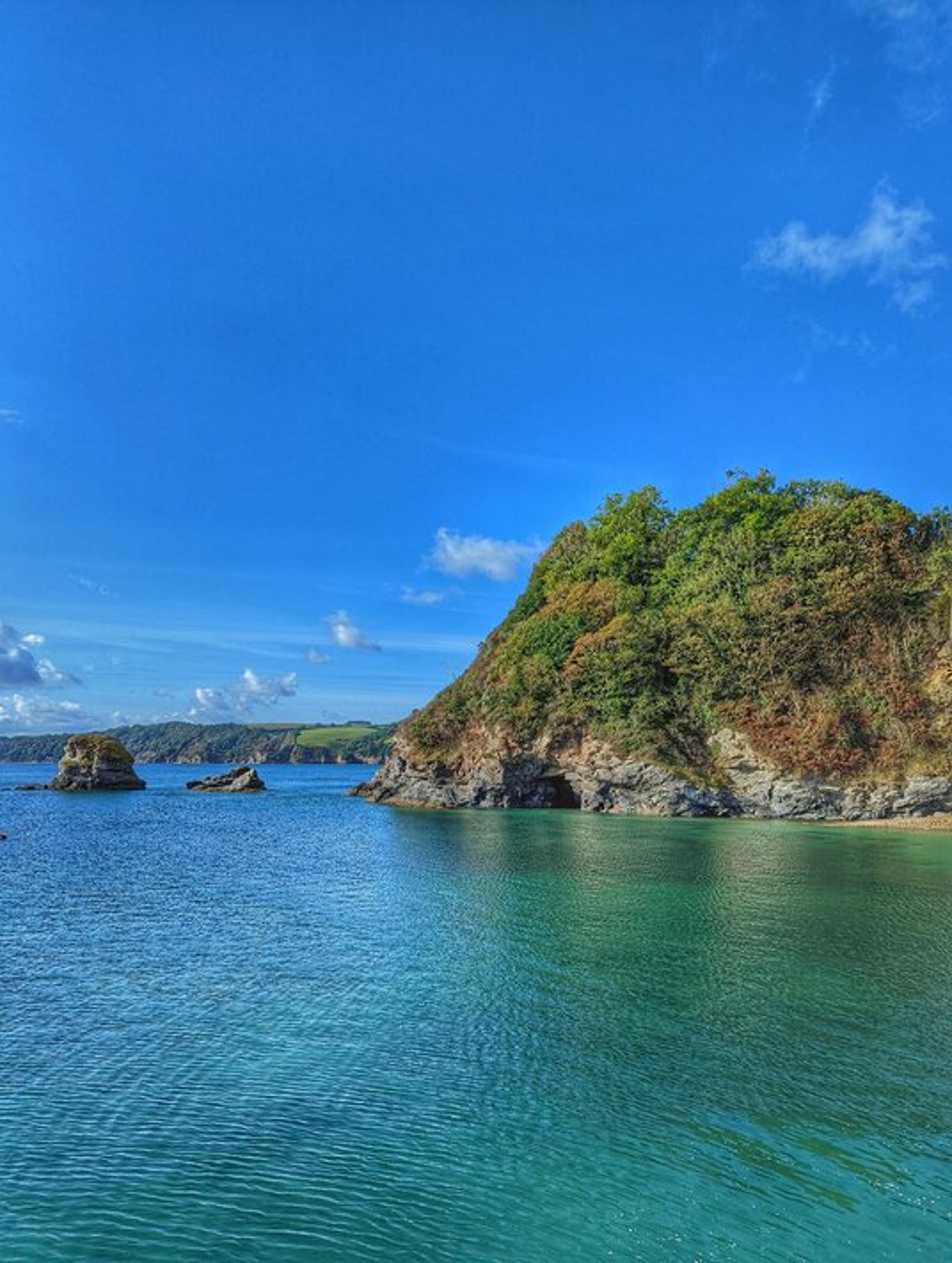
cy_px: 632
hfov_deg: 57.0
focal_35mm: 24
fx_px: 877
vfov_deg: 71.5
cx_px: 476
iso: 43
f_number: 1.85
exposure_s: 1/1595
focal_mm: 6.81
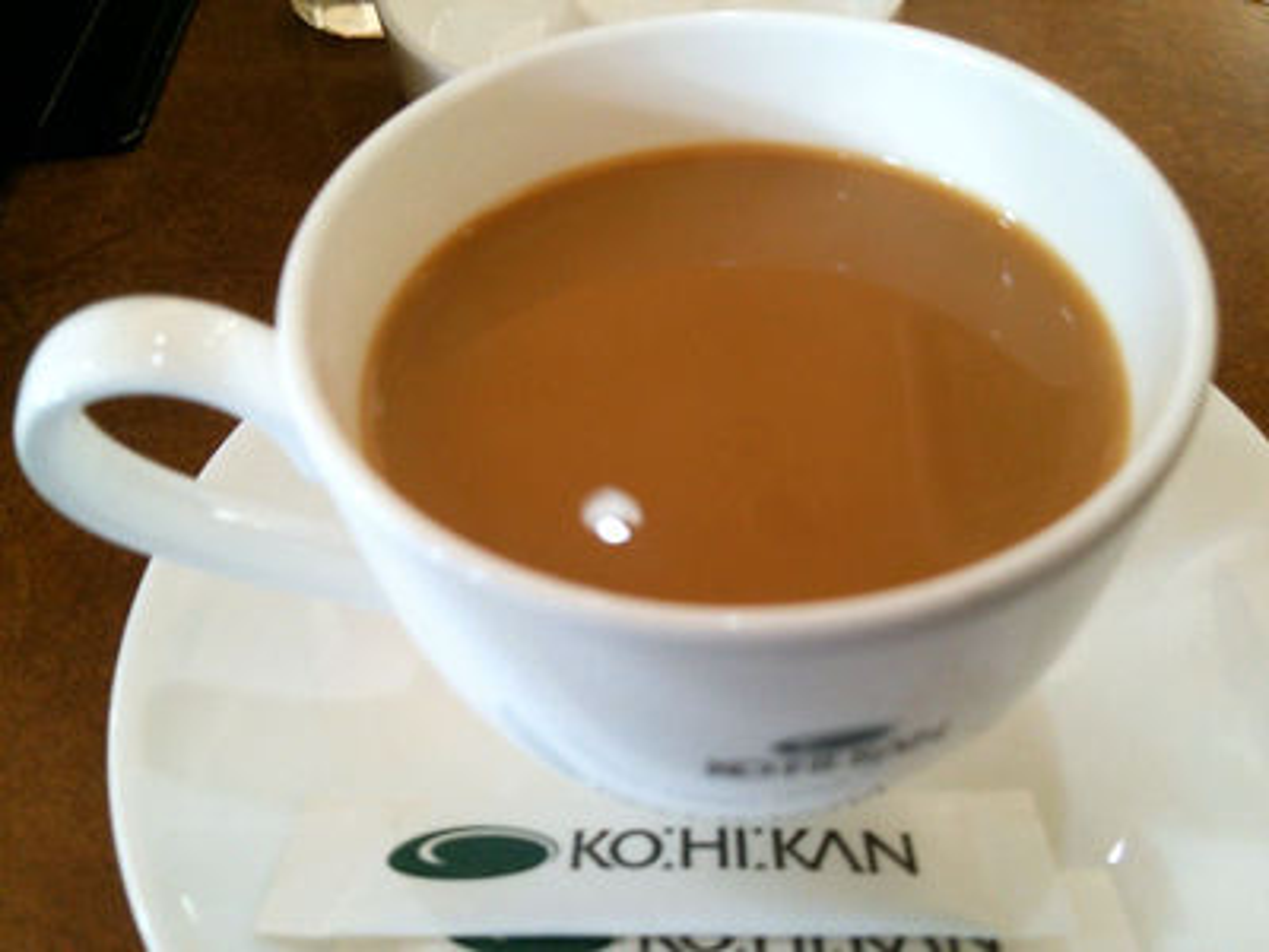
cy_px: 476
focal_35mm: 30
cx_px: 634
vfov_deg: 46.8
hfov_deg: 60.0
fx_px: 1100
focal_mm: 4.06
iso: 160
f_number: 1.94
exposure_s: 1/40
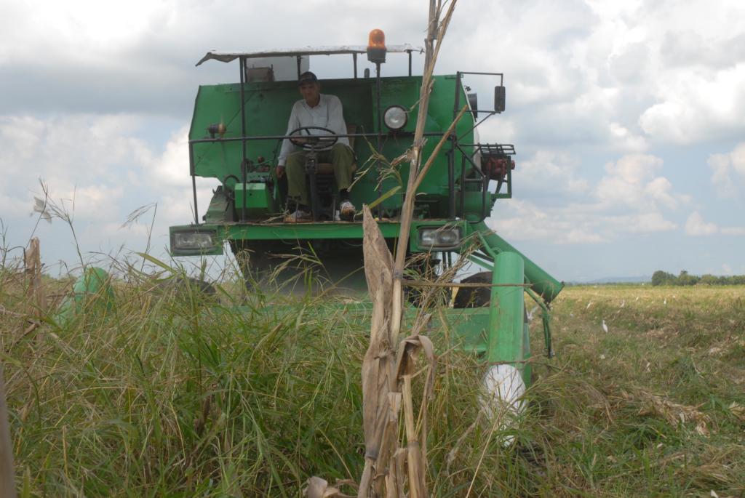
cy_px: 249
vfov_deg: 25.8
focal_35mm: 52
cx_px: 372
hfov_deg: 37.8
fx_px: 1088
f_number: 8
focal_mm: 35
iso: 100
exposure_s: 1/160
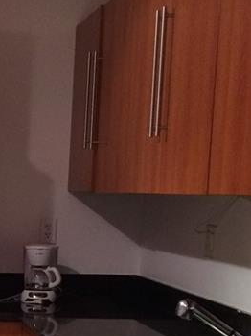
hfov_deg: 13.7
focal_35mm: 103
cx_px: -91
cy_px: 357
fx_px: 997
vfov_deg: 18.5
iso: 160
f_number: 2.2
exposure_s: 1/30
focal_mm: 4.12
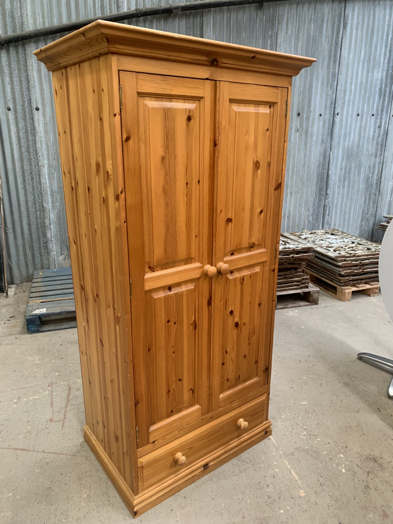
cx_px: 196
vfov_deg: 67.3
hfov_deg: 53.1
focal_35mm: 26
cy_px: 262
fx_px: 394
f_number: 1.8
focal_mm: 4.25
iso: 200
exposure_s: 1/60
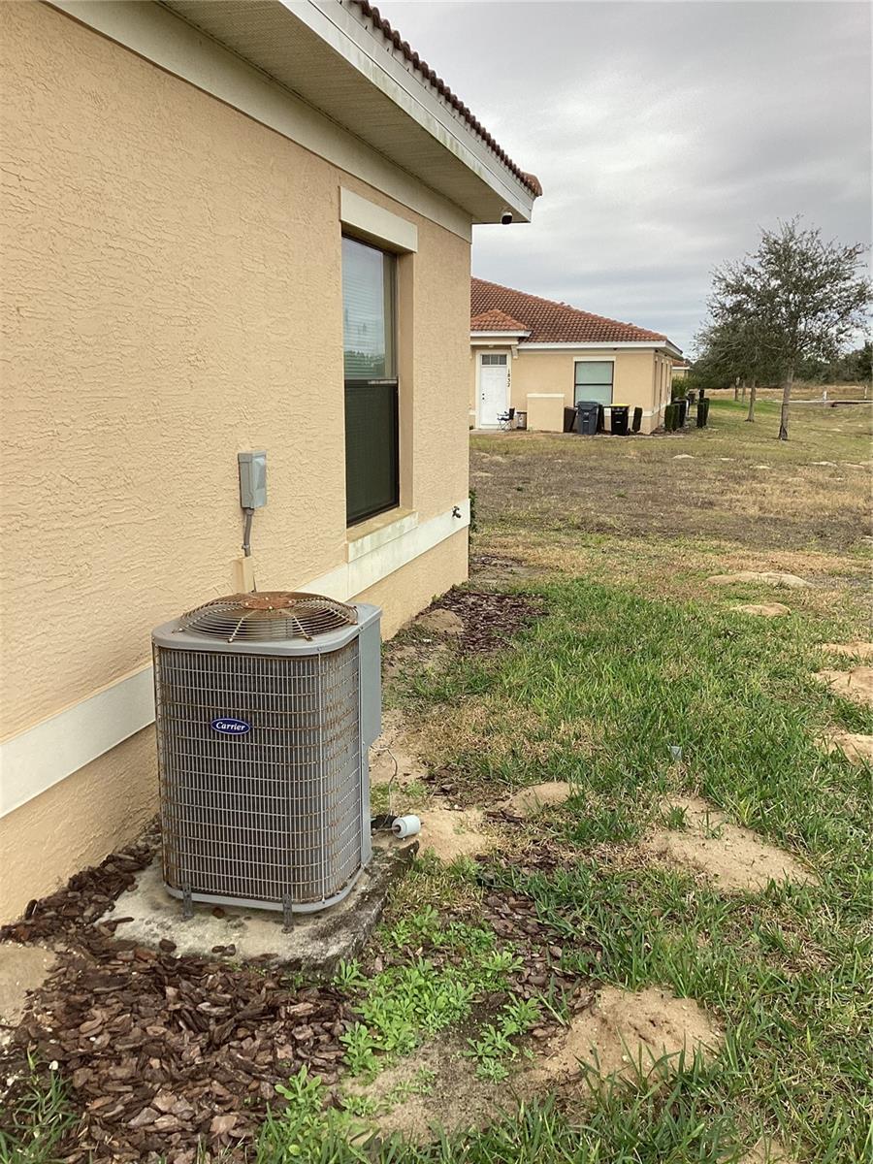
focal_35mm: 31
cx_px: 436
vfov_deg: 58.4
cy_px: 582
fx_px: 1042
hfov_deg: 45.4
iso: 25
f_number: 2.4
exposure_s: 1/255
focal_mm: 3.3
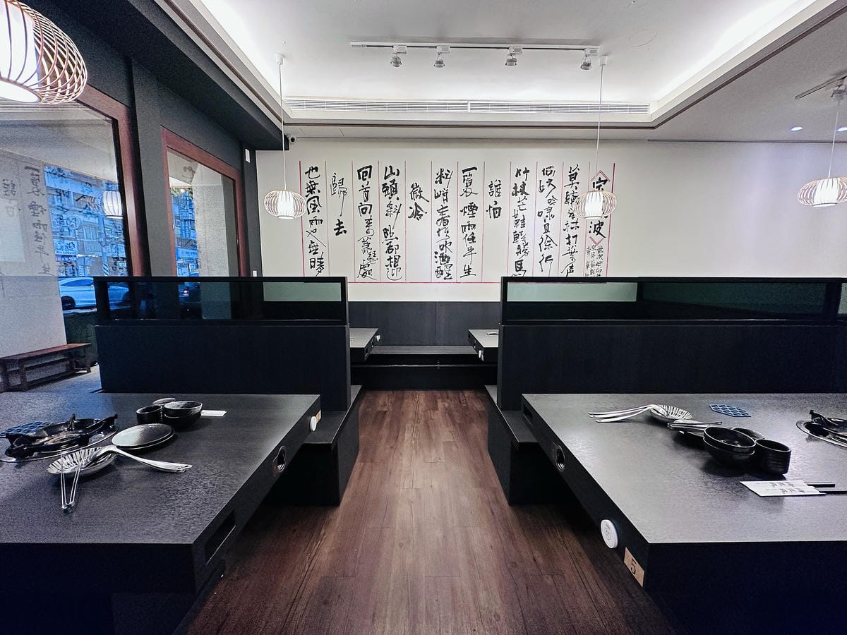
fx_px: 343
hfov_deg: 102.1
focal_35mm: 14
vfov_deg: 85.7
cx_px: 424
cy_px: 318
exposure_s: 1/120
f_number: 2.2
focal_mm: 2.22
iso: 250
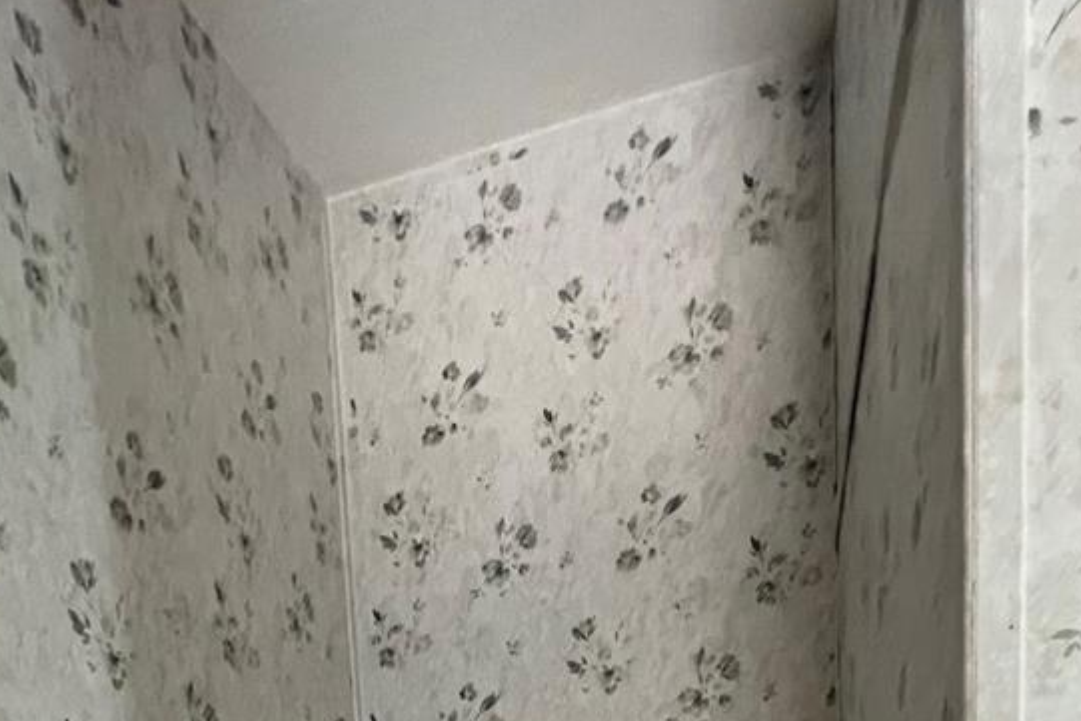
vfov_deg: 27.6
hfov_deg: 61.8
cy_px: 1110
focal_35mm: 30
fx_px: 901
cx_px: 488
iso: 800
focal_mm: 1.57
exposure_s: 1/60
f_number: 1.8
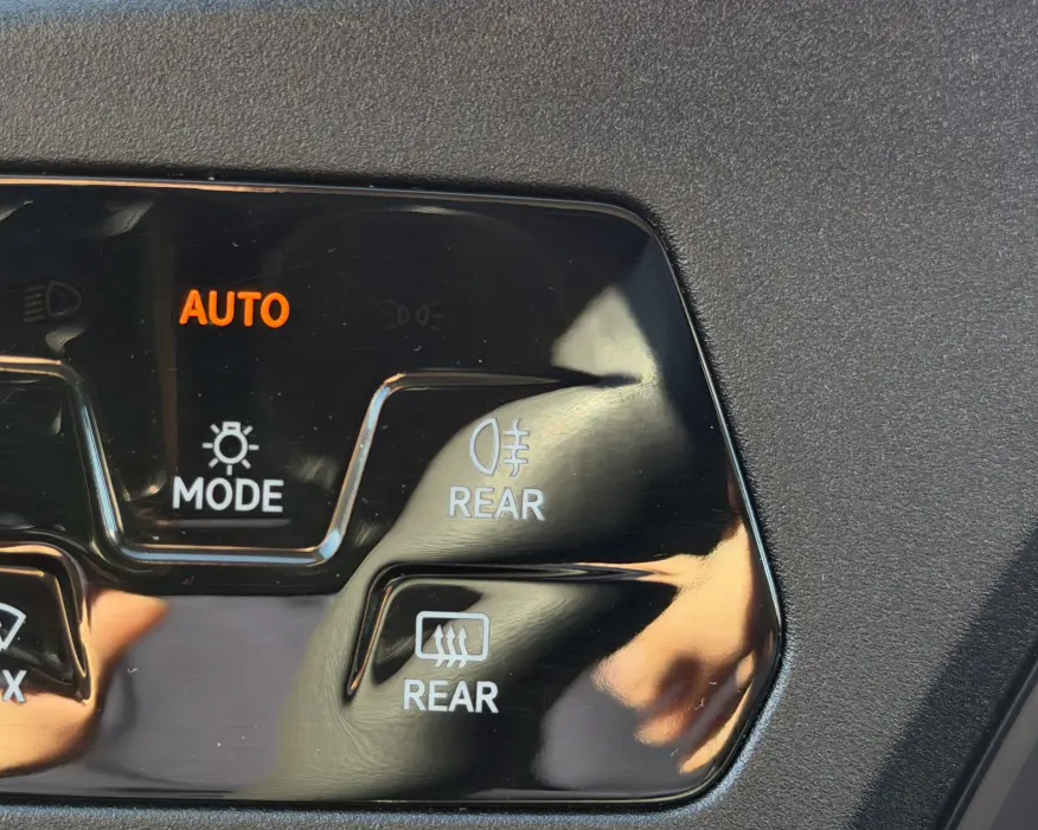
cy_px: 436
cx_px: 283
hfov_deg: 24.5
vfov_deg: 19.9
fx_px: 2366
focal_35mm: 77
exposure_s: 1/130
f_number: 1.78
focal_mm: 6.76
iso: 200
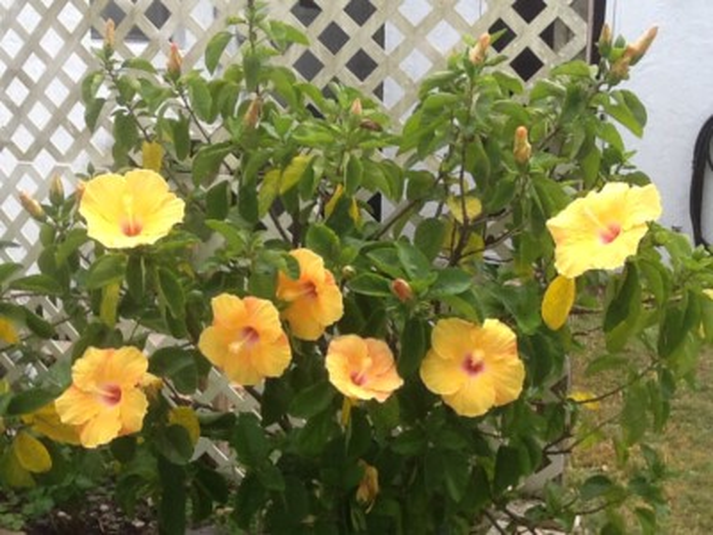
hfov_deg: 42.9
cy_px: 268
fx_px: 906
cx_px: 356
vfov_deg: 32.9
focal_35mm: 44
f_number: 2.4
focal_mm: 2.03
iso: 40
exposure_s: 1/297
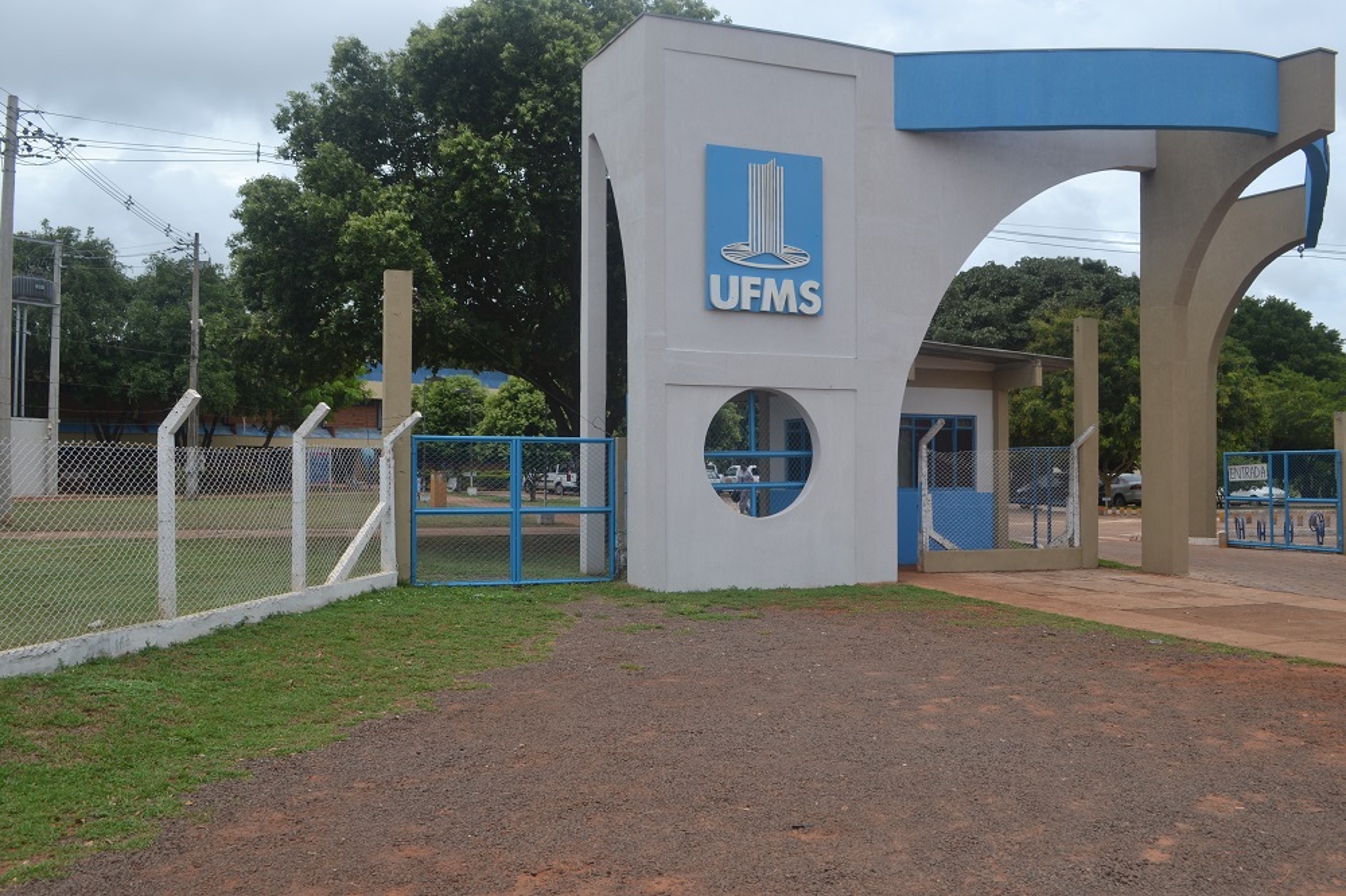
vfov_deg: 39.9
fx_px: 1233
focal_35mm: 33
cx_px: 673
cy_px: 448
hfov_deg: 57.2
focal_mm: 22
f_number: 8
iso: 100
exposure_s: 1/250
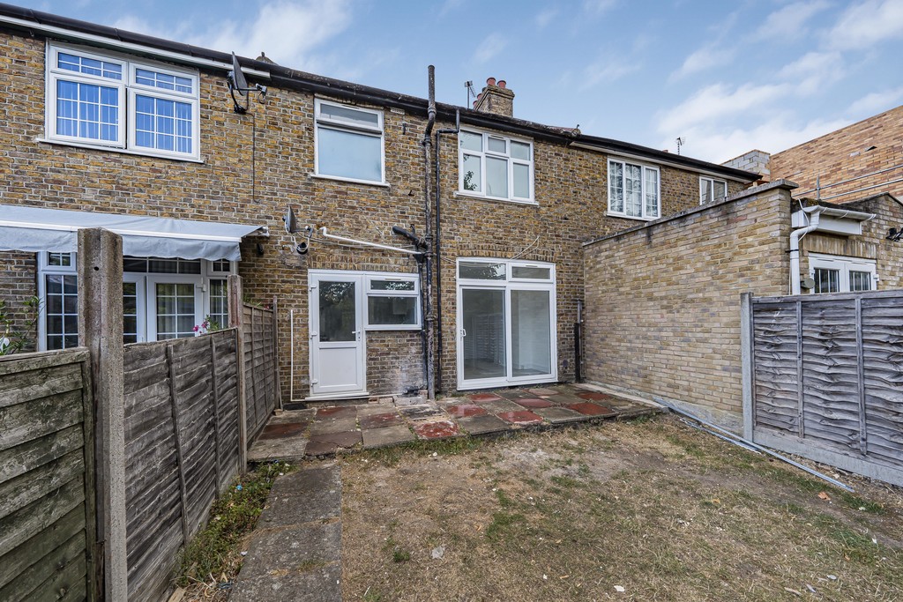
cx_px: 452
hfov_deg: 112.6
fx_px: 301
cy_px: 301
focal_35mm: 12
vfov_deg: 90.0
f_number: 9
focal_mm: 12
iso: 320
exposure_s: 1/125
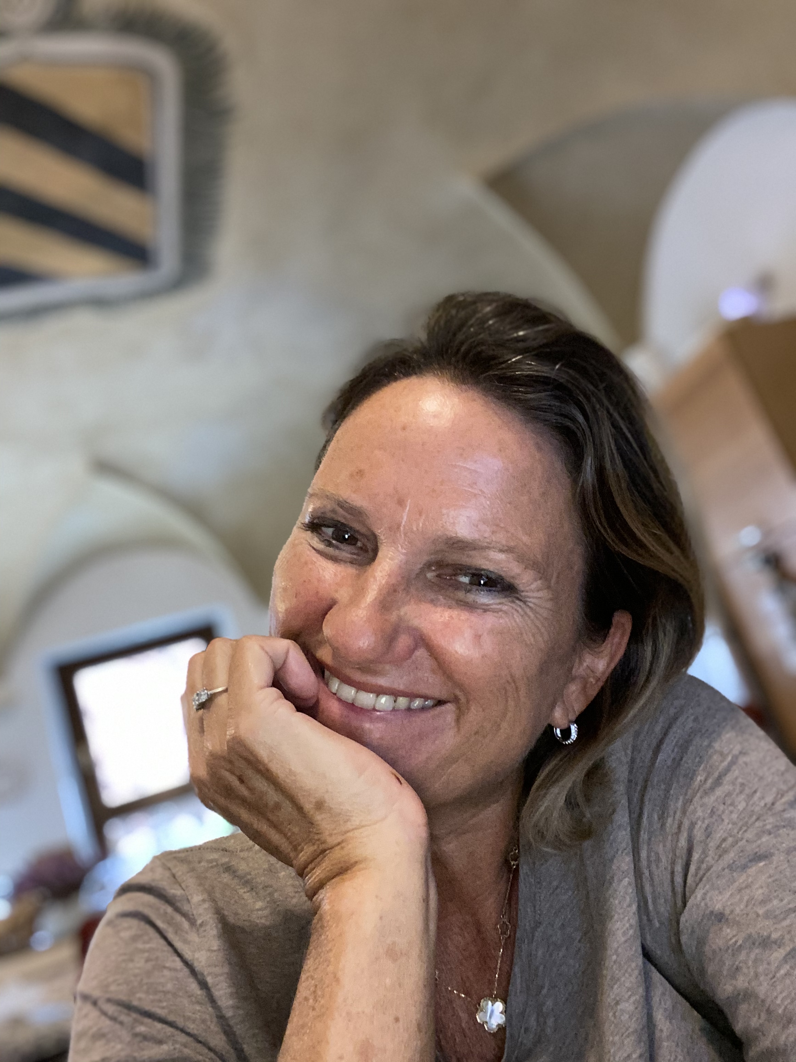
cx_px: 398
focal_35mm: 30
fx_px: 920
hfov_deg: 46.8
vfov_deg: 60.0
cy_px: 531
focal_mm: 2.71
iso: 250
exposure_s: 1/36
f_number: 2.2
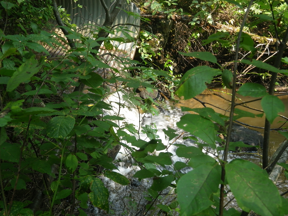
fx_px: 283
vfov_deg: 41.8
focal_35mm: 34
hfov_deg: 54.0
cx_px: 144
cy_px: 108
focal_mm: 6.1
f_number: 3.8
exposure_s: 1/60
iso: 80
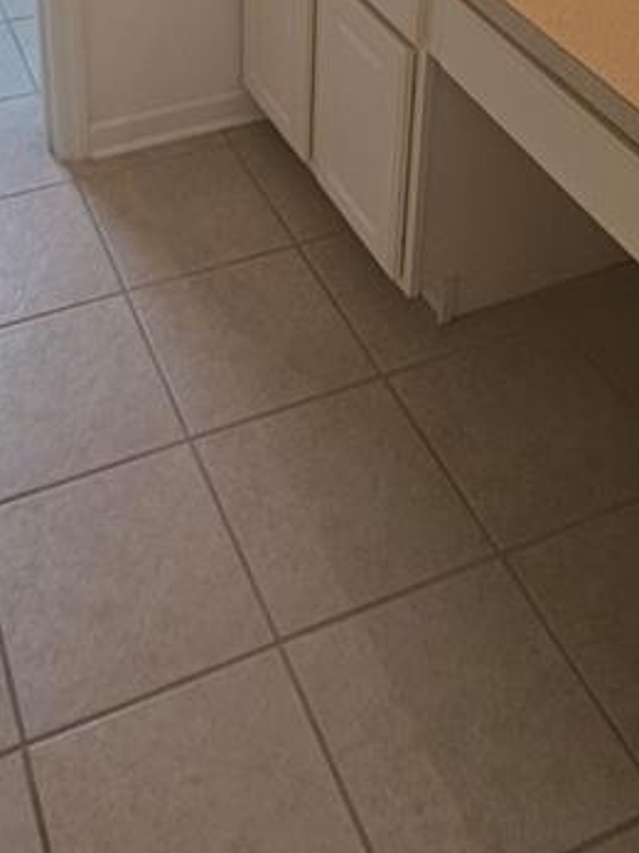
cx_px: 216
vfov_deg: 34.2
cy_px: -162
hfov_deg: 31.9
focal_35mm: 45
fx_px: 1108
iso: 40
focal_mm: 1.7
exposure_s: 1/60
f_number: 2.2
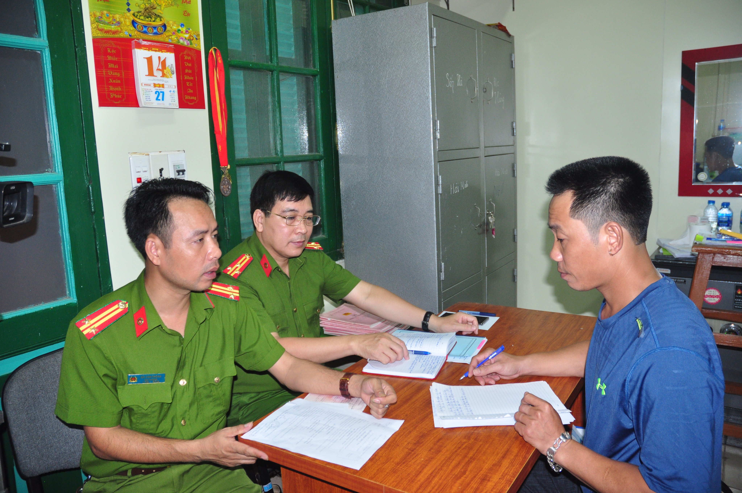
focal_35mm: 27
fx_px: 556
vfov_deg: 47.8
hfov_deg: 67.4
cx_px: 371
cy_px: 246
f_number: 3.5
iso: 640
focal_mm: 18
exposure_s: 1/60
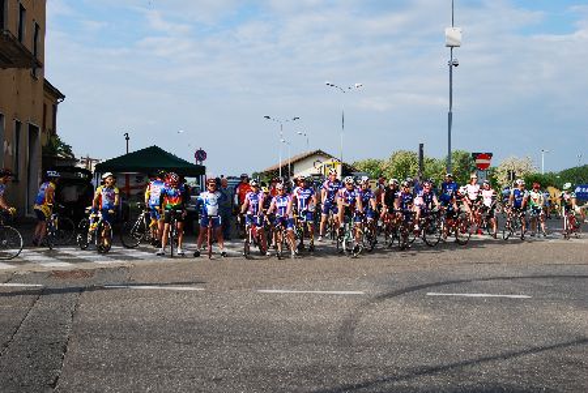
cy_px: 196
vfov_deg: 34.3
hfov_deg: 49.5
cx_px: 294
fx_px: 638
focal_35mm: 39
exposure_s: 1/160
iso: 200
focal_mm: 26
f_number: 11
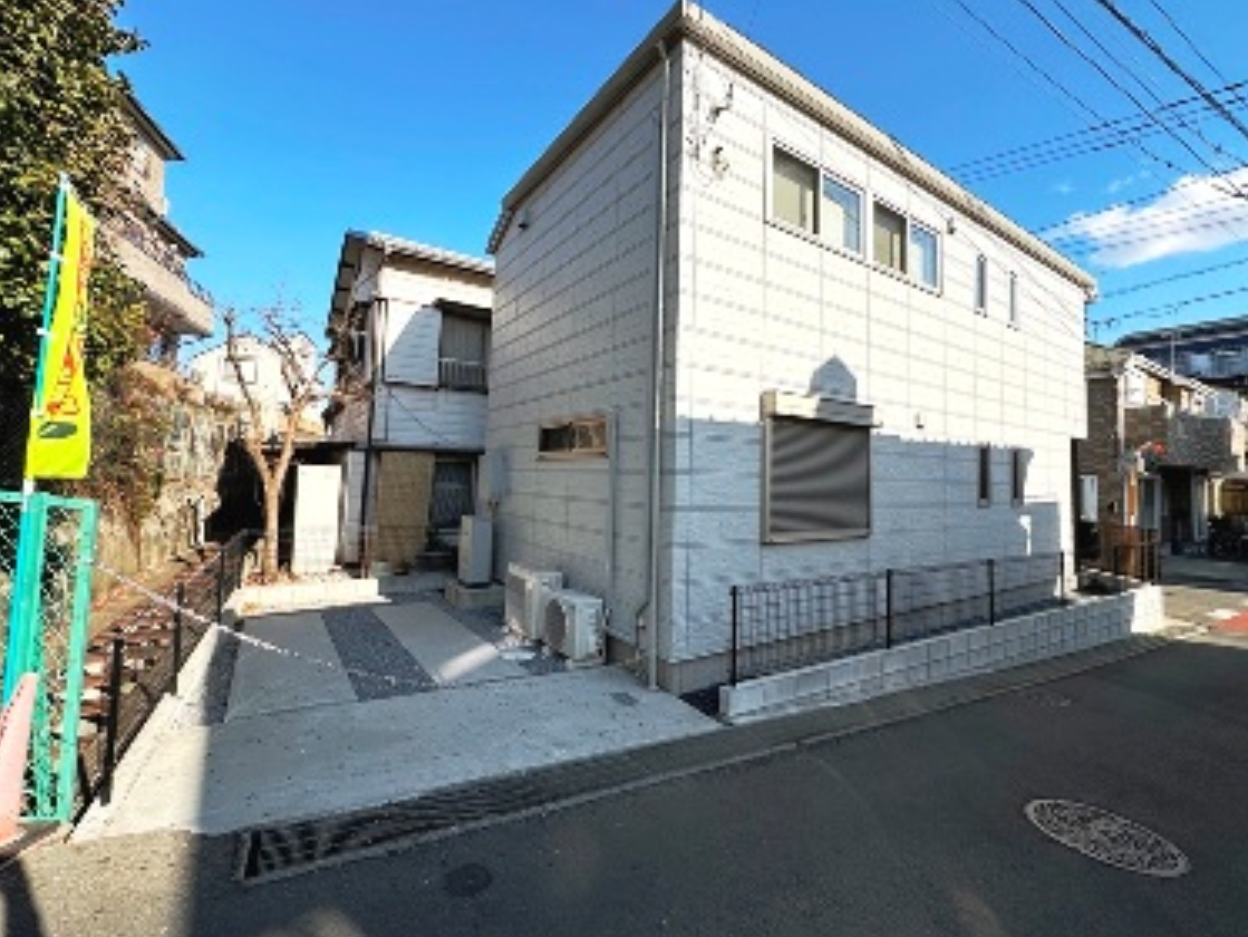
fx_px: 541
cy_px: 445
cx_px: 632
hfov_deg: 98.1
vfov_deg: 81.7
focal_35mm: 15
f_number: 2.2
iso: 50
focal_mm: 2.22
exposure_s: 1/1618
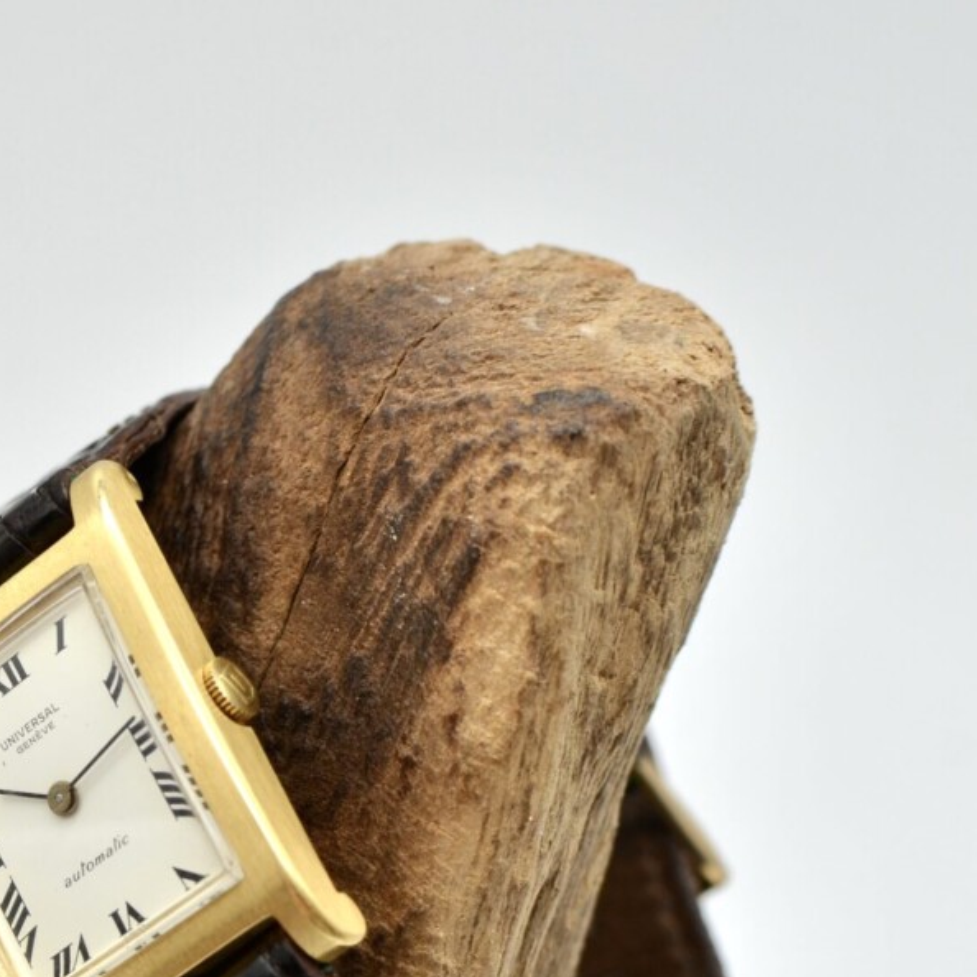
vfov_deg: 16.5
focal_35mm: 105
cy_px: 750
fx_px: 3353
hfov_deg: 16.3
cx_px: 64
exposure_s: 1/125
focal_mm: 35
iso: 220
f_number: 5.6
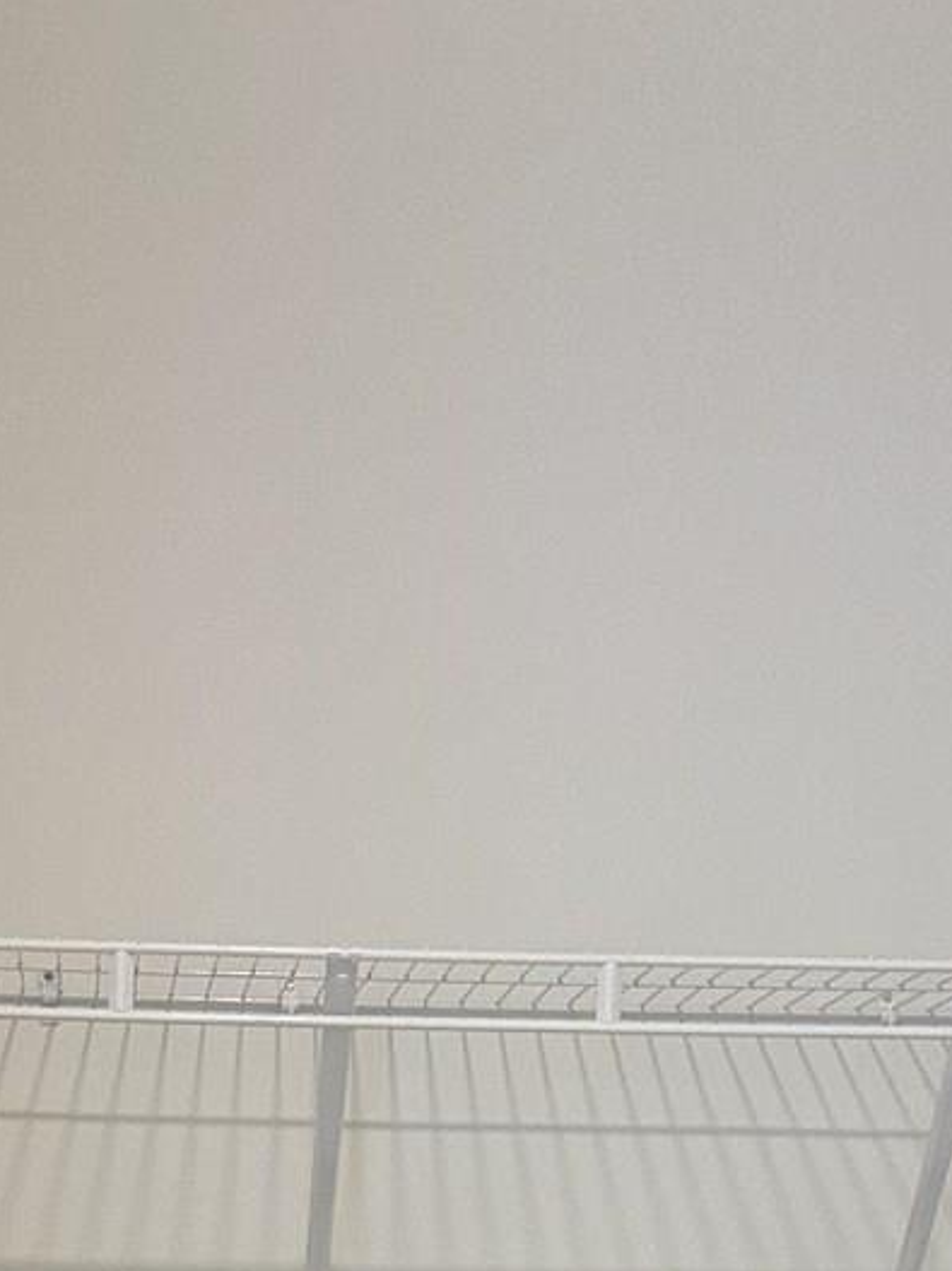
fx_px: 3852
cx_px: 333
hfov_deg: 14.1
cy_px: 1920
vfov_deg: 16.9
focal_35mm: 105
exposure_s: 1/120
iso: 200
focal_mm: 6.86
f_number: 1.78
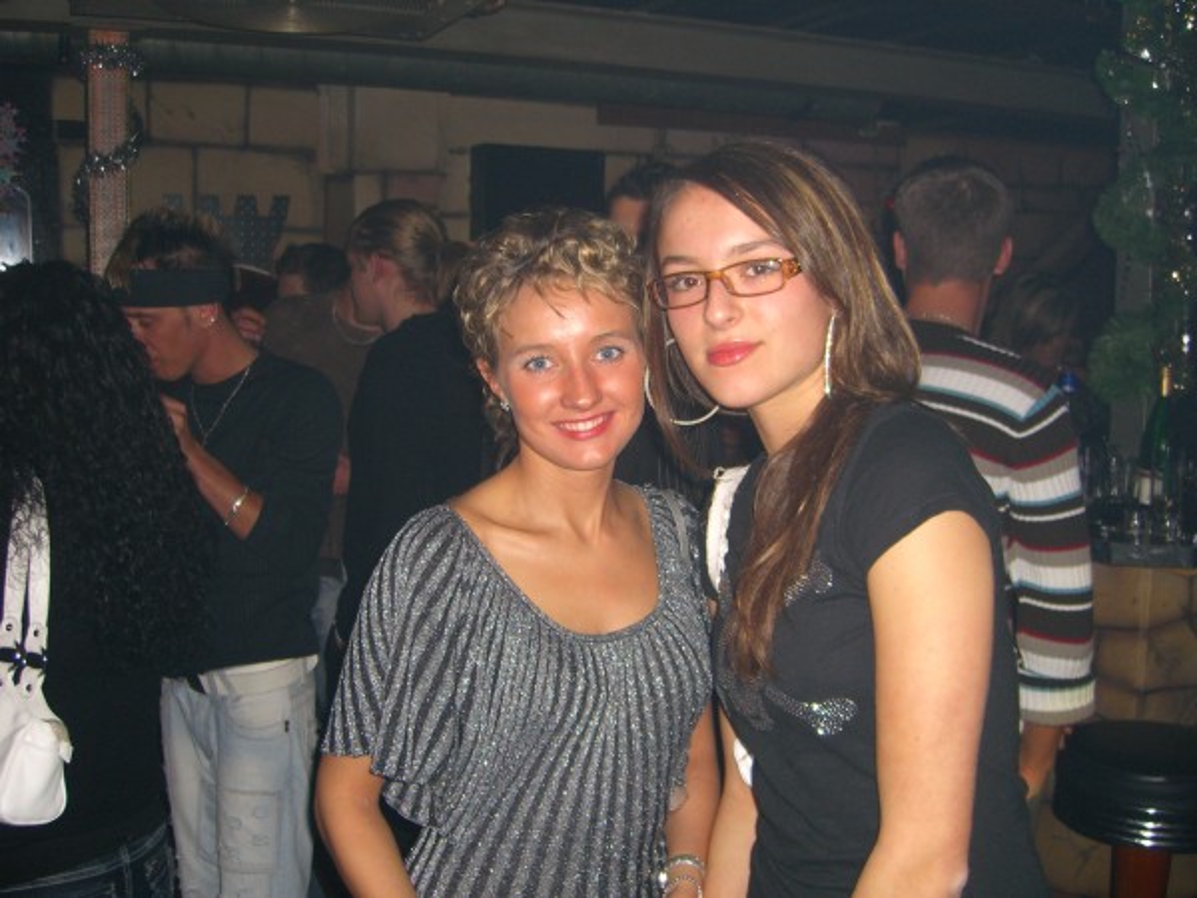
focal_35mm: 38
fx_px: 1314
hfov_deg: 49.0
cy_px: 449
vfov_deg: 37.7
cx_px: 598
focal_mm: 7.9
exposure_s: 1/60
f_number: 2.8
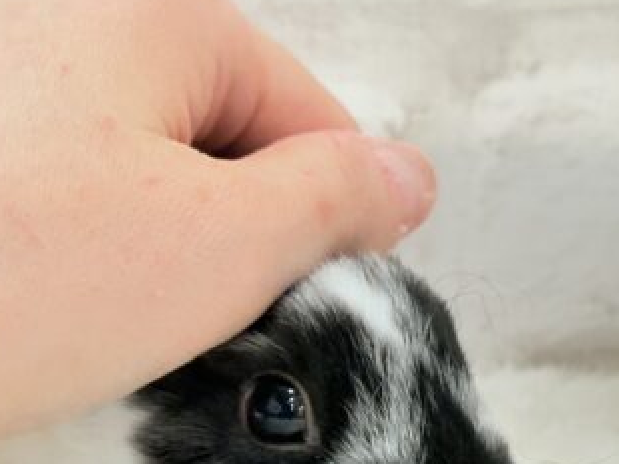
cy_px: 329
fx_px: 1913
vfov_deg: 13.8
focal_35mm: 107
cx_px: 229
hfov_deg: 18.4
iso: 125
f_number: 1.6
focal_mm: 5.96
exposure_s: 1/100
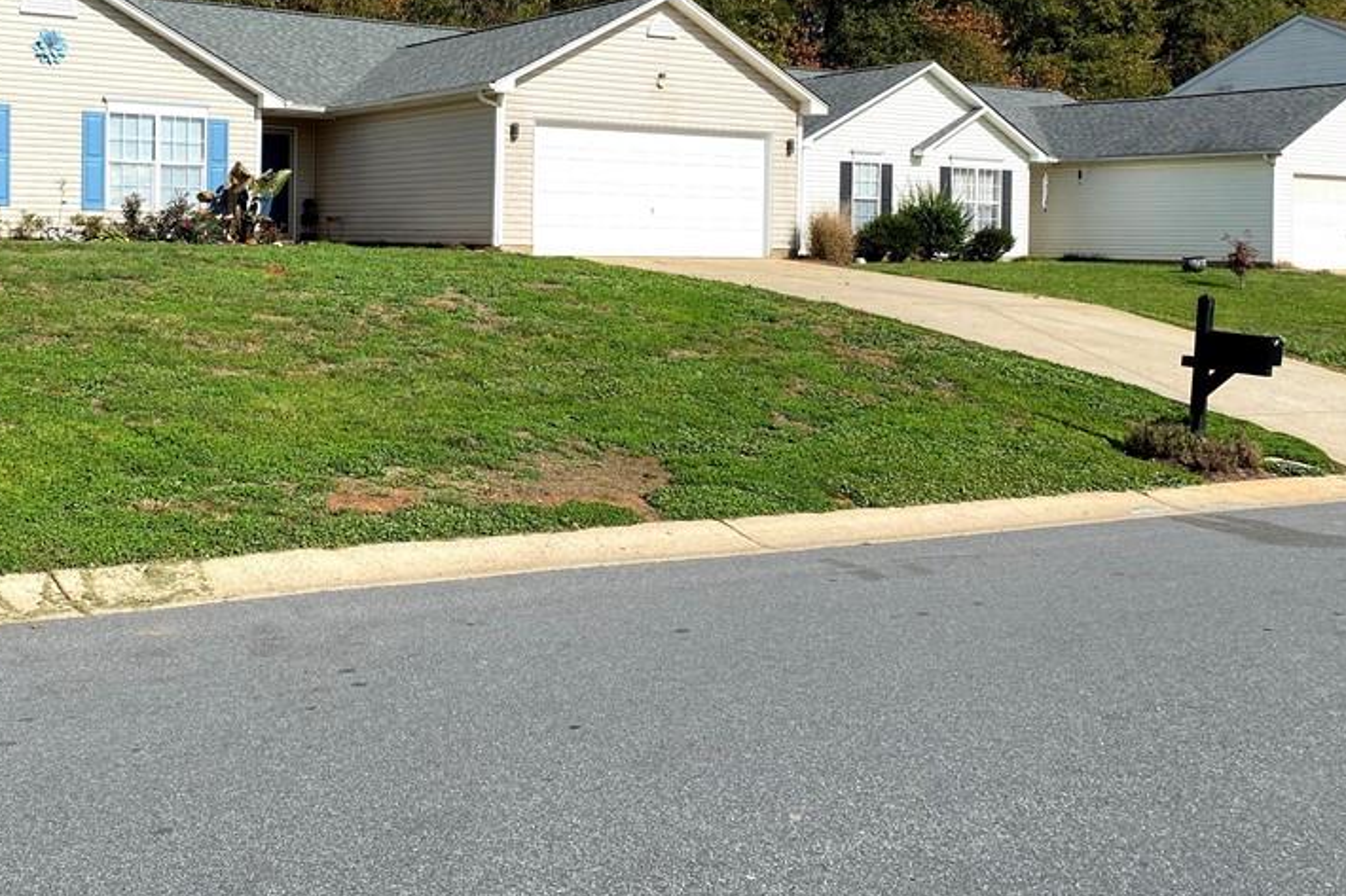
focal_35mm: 39
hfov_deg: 48.6
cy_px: 244
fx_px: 1458
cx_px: 427
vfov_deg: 33.6
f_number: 1.8
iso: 32
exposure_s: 1/2890
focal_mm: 4.25
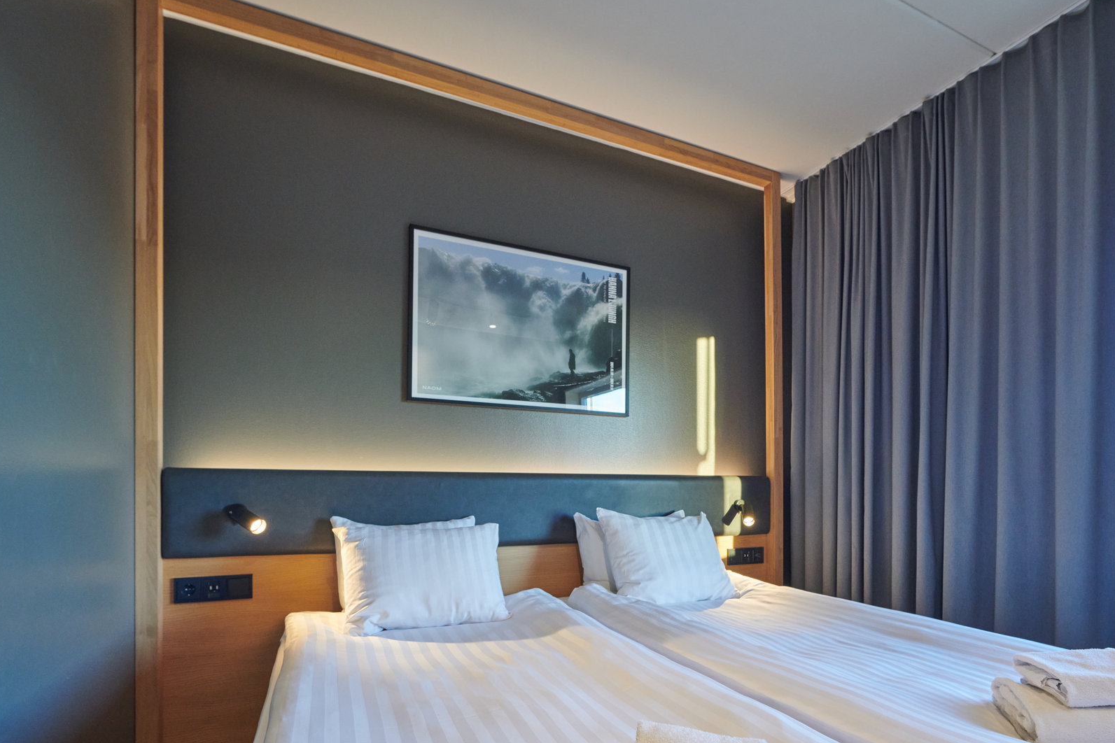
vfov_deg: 66.5
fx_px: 557
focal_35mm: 18
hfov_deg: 89.8
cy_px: 459
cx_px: 608
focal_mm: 14
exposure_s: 1/40
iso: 800
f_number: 7.1
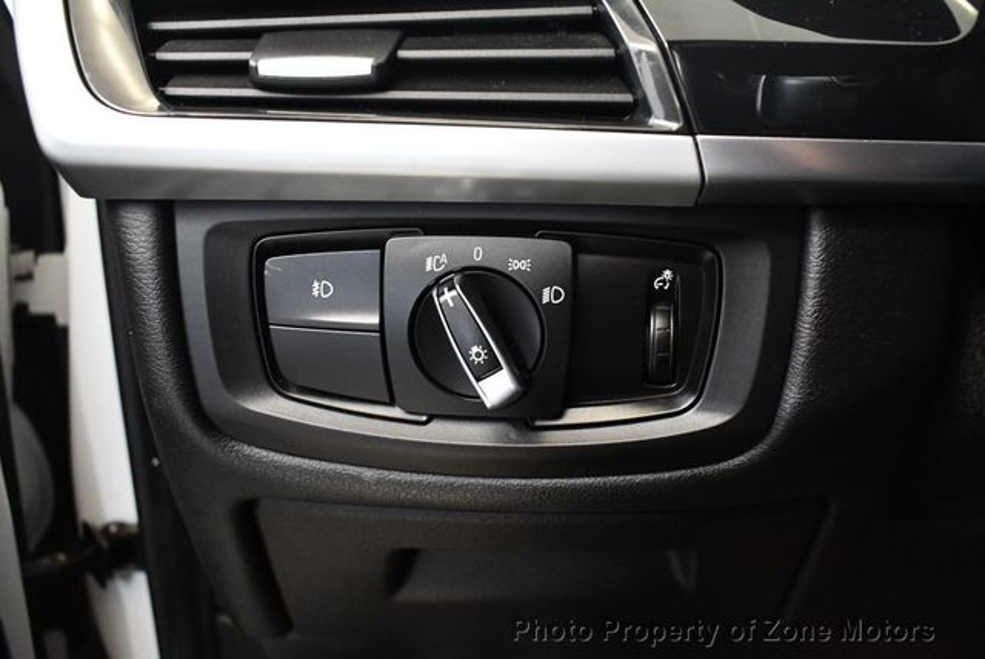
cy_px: 330
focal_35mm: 36
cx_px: 492
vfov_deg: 36.9
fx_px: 986
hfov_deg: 53.1
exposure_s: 1/60
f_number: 3.5
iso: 4000
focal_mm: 18
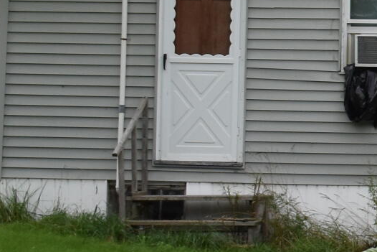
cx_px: 876
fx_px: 2240
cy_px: 173
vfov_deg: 6.4
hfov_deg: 8.8
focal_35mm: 214
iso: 400
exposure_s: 1/250
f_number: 5
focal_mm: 25
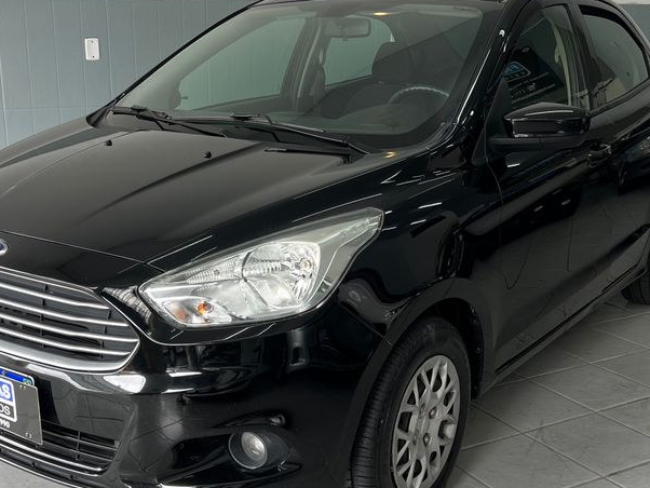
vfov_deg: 40.7
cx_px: 293
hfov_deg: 52.5
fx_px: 657
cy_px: 262
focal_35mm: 35
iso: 40
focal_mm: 5.7
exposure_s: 1/120
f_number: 1.5
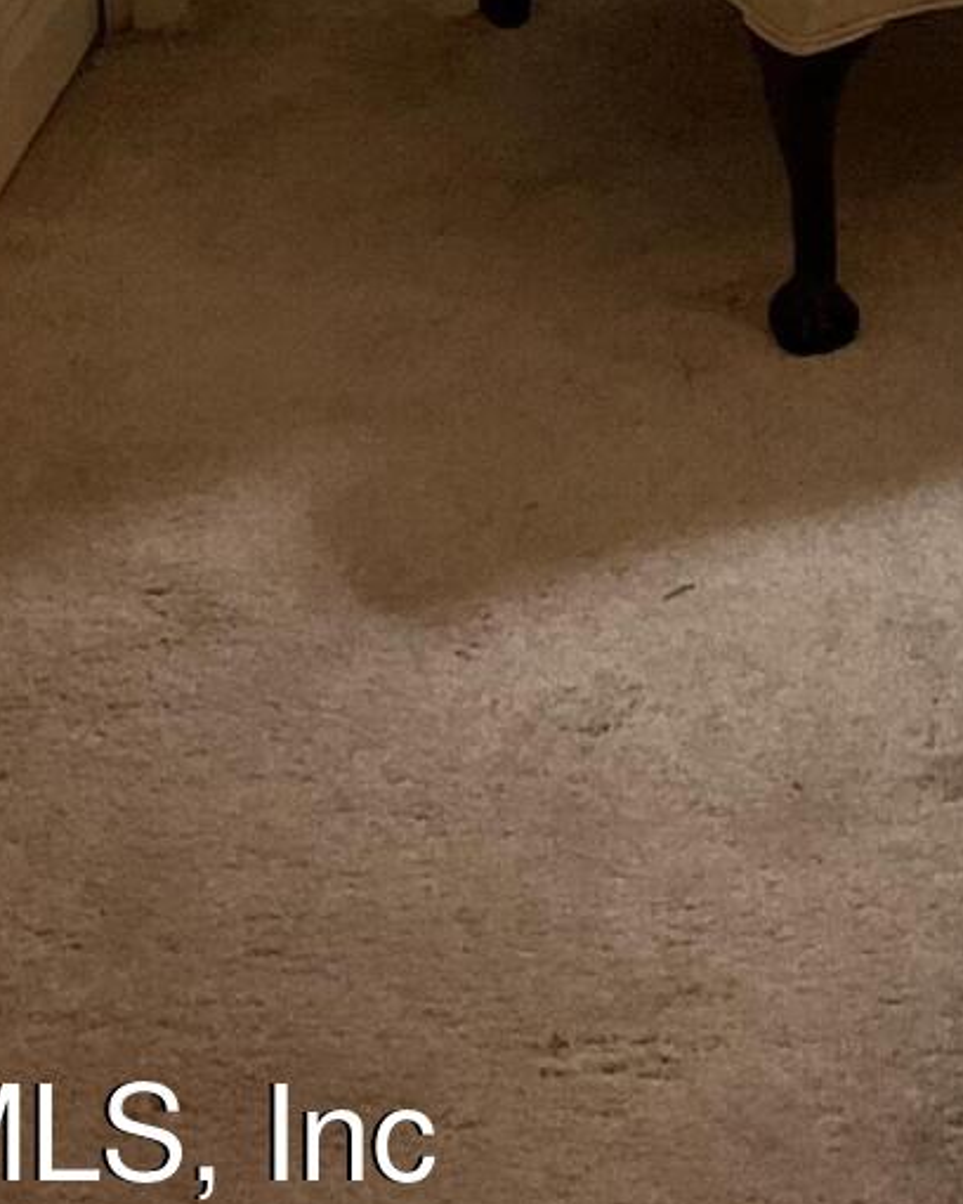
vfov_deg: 14.9
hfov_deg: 13.7
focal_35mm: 111
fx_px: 3955
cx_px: 987
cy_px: -1010
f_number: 1.8
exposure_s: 1/60
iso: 64
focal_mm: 3
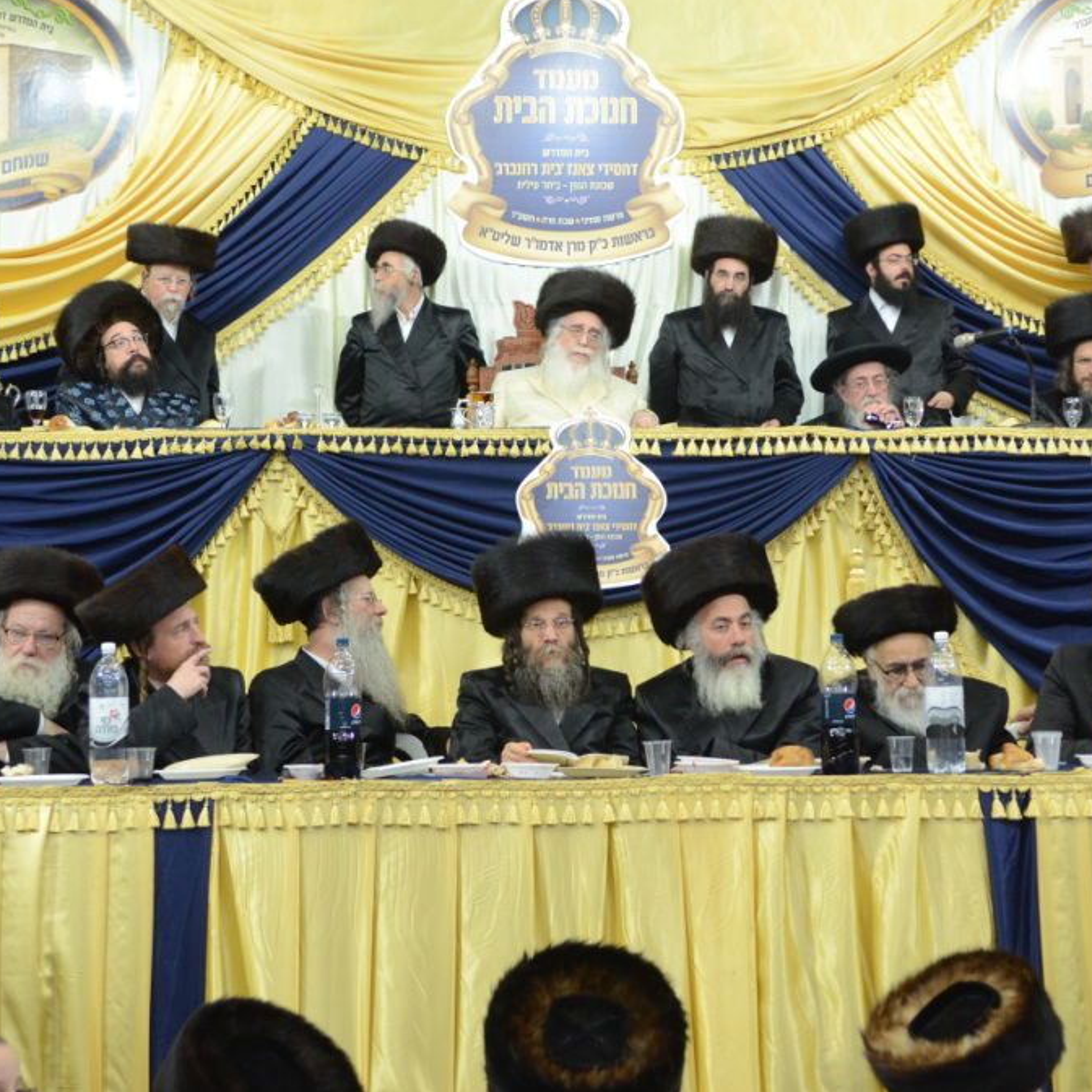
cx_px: 590
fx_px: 2213
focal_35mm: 62
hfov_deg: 27.7
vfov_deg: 27.7
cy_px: 544
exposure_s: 1/60
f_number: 3.2
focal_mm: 32
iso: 1250
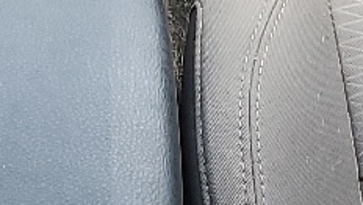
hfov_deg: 10.9
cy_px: -296
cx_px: -53
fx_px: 1879
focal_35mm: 195
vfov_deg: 6.0
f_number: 1.5
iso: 83
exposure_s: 1/120
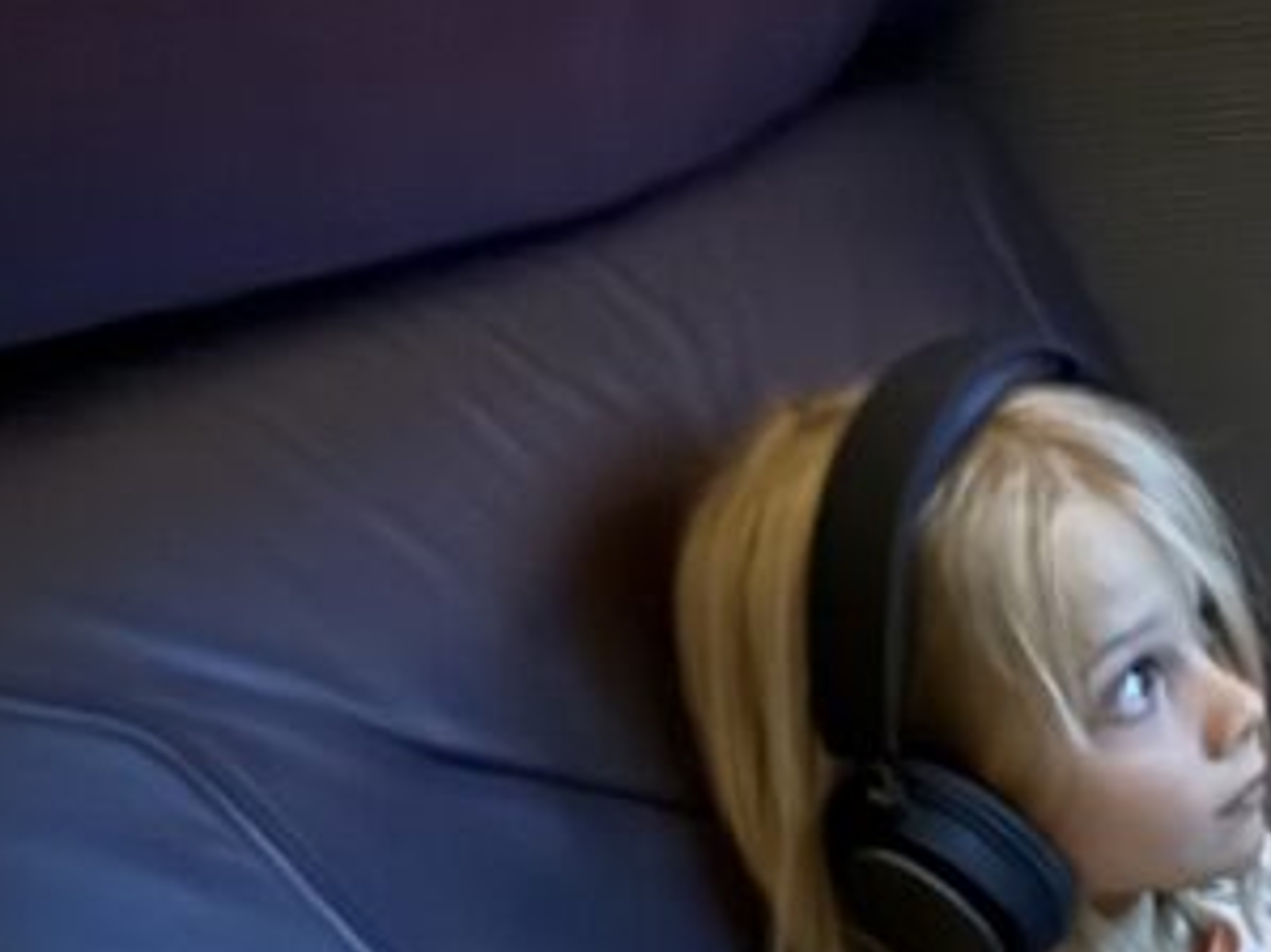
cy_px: 1173
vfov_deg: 26.5
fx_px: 1762
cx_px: 1479
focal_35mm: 48
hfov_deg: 33.3
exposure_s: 1/8
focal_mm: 2.22
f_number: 2.2
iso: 2000
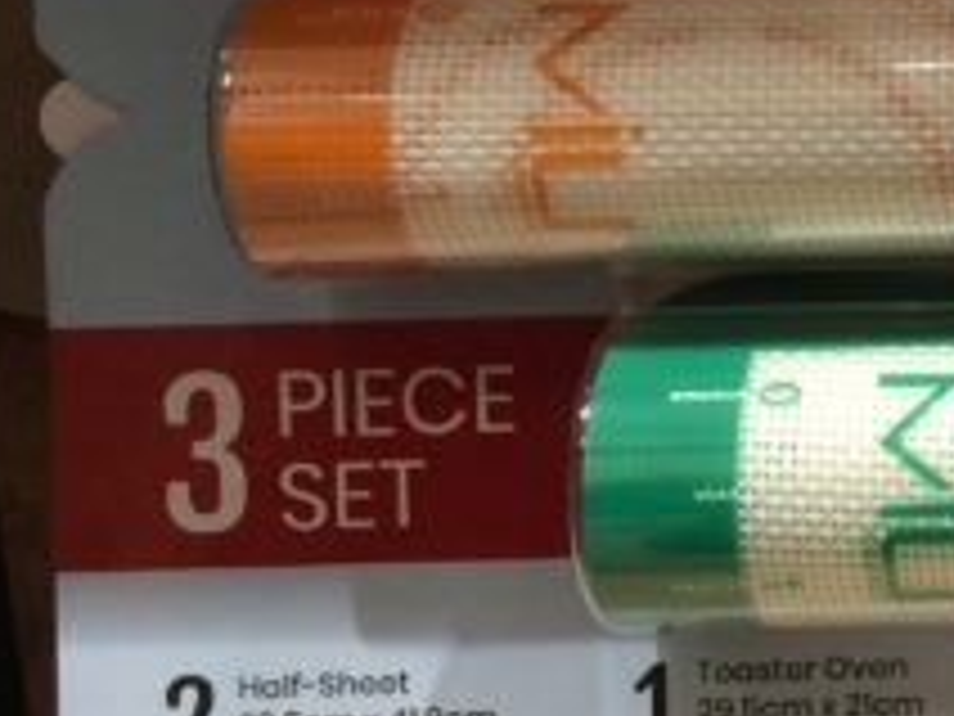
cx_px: 1521
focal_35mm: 105
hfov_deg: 16.6
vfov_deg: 14.0
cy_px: 81
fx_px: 2894
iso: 125
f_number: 2.2
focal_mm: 4.15
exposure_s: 1/33
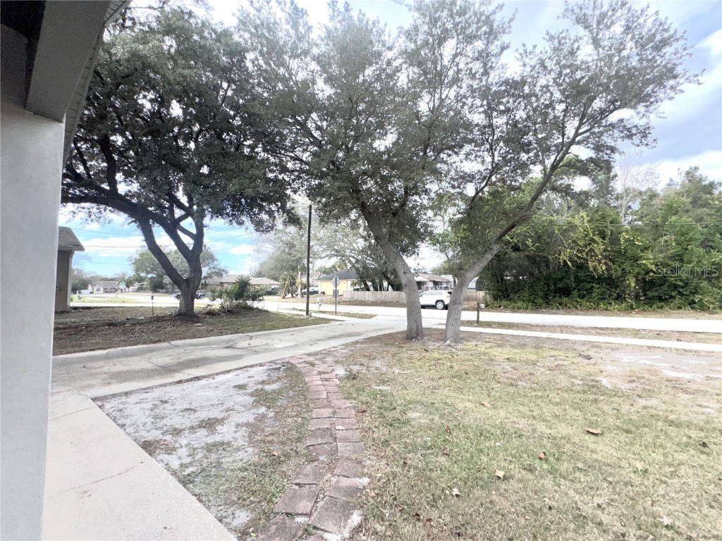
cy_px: 270
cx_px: 361
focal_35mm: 14
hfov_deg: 102.1
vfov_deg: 85.7
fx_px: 292
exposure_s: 1/1420
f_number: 2.2
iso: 32
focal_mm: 2.22
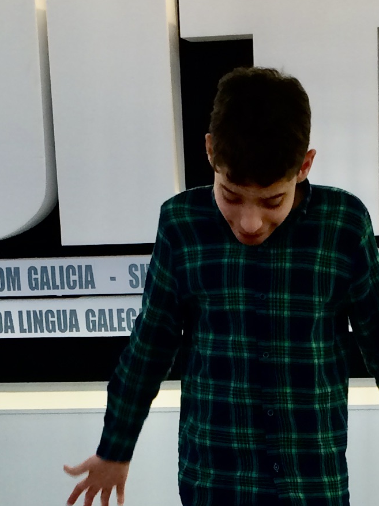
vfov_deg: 17.5
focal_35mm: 108
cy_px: 585
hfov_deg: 13.7
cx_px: 232
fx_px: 1577
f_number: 2.2
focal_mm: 4.15
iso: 40
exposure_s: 1/33
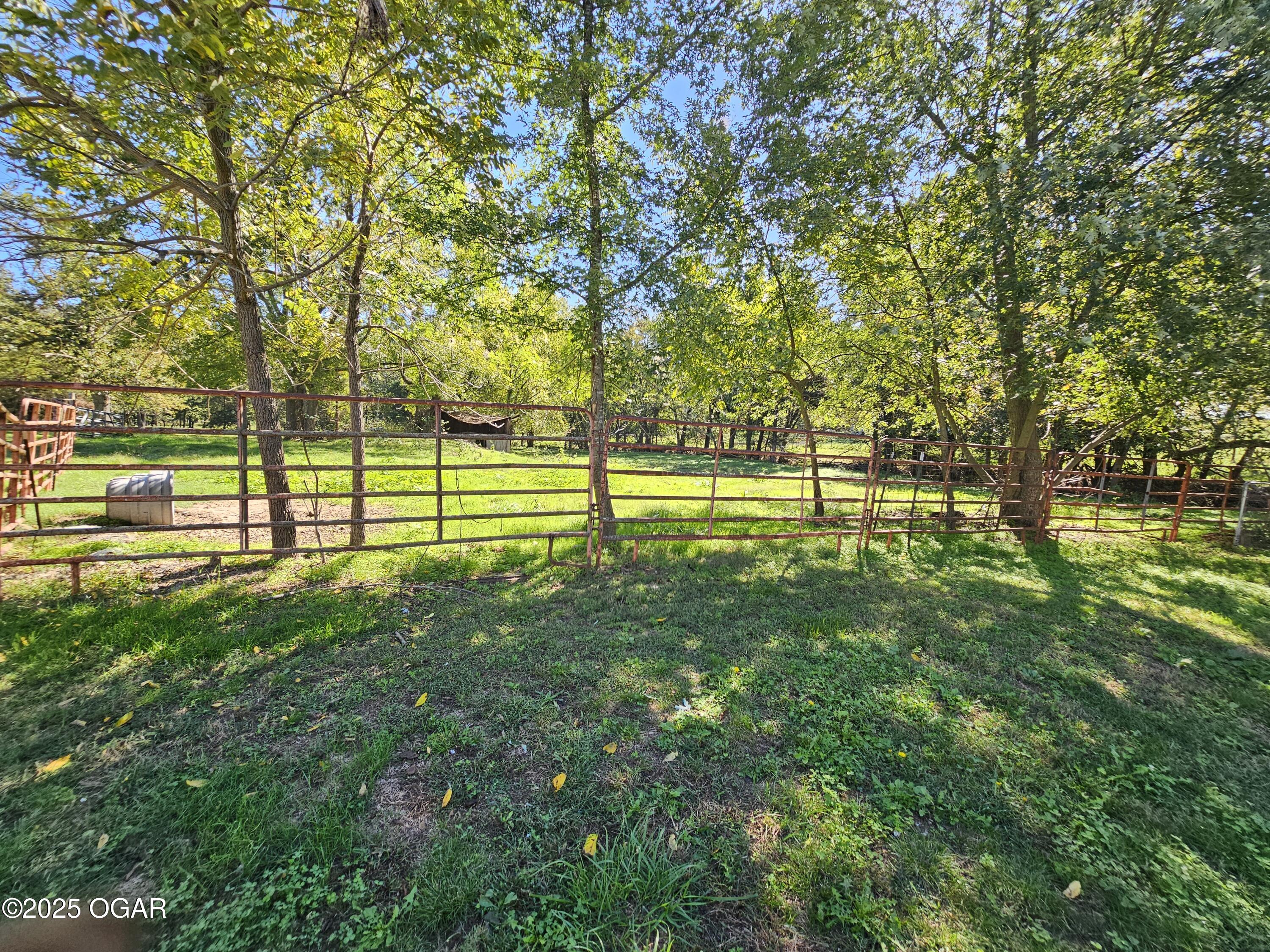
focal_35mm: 13
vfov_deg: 89.9
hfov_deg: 106.2
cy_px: 476
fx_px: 477
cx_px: 635
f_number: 2.2
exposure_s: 1/334
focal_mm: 2.2
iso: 50
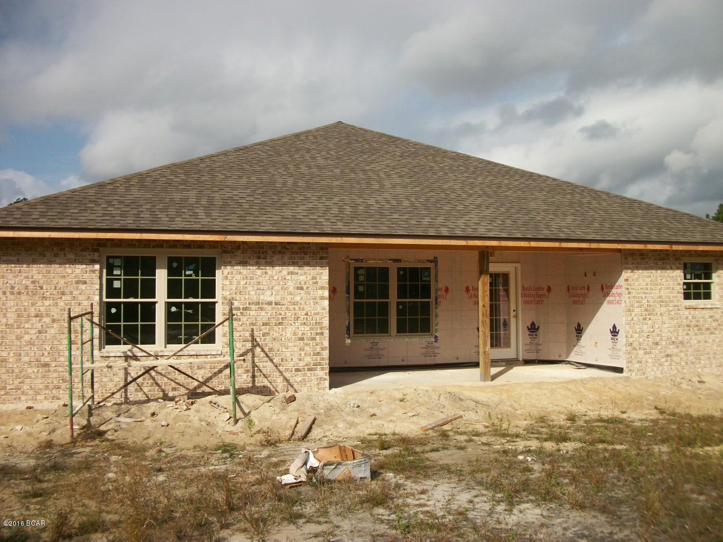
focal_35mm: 32
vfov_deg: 44.2
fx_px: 668
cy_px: 271
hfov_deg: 56.8
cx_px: 362
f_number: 8.8
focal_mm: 5.7
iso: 80
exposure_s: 1/320
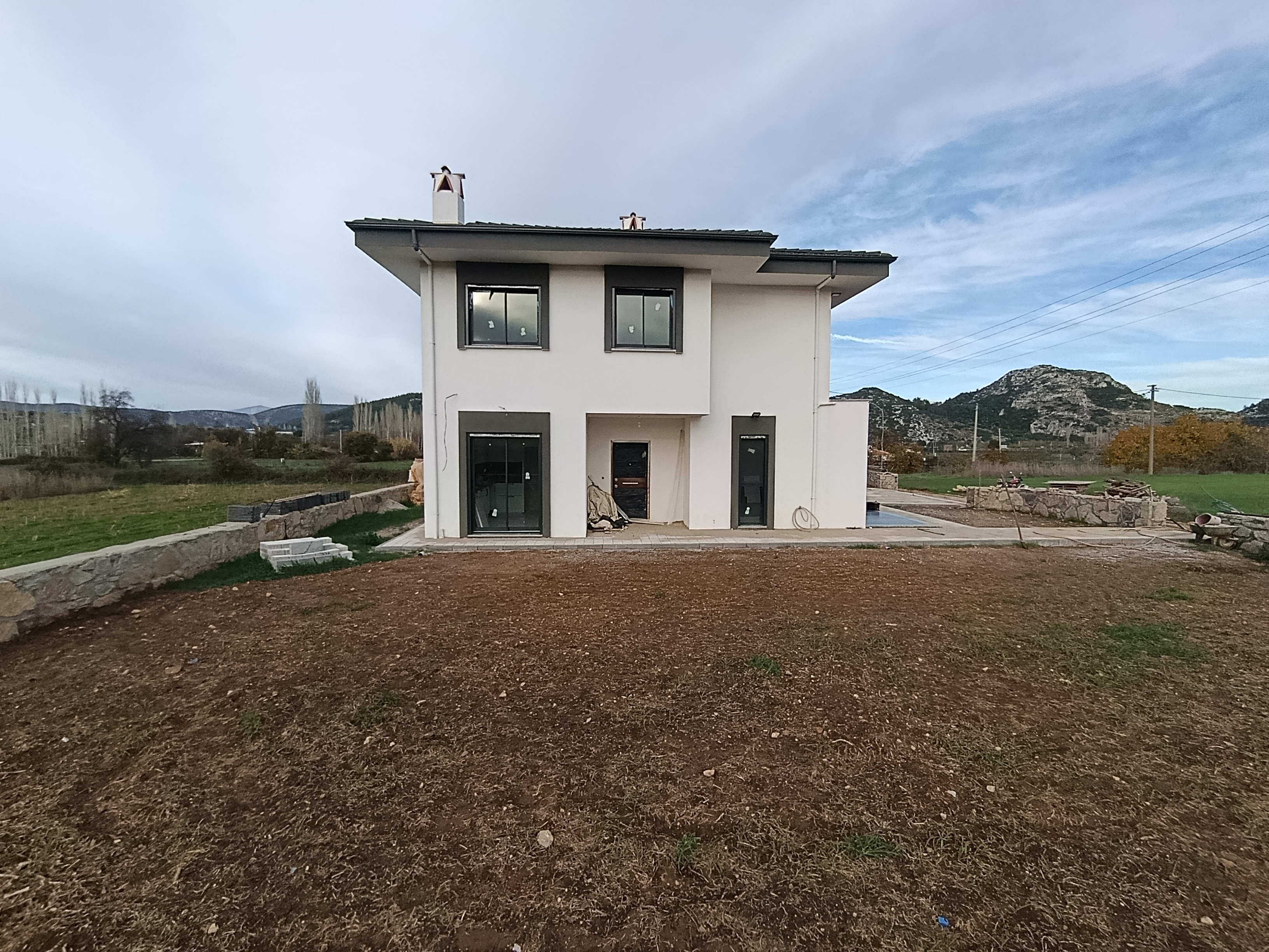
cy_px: 476
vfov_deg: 81.7
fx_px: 550
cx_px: 634
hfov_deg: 98.2
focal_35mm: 15
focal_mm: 1.65
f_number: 2.2
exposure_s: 1/538
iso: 51
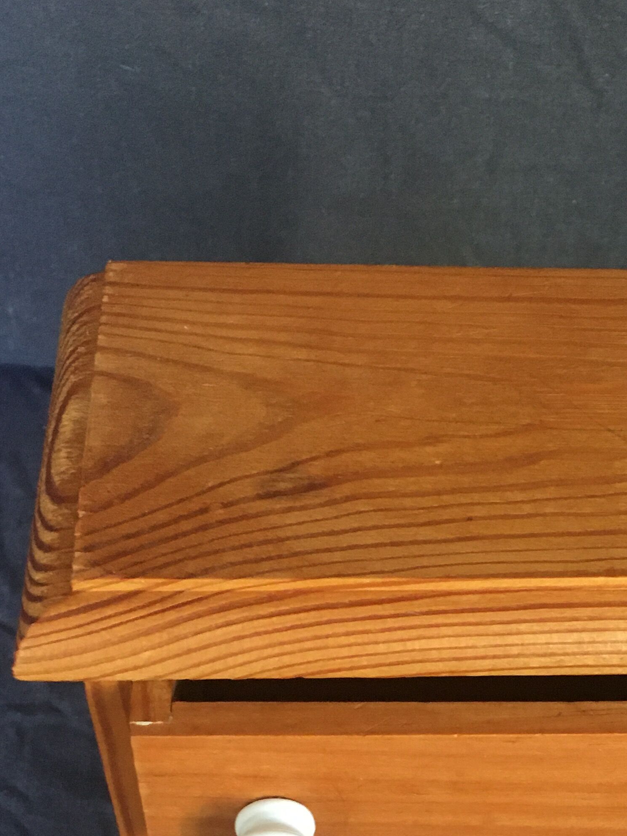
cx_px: 496
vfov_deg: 30.7
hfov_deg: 24.4
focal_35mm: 59
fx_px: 1425
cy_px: 802
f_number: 2.2
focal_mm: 4.15
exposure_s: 1/17
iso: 200
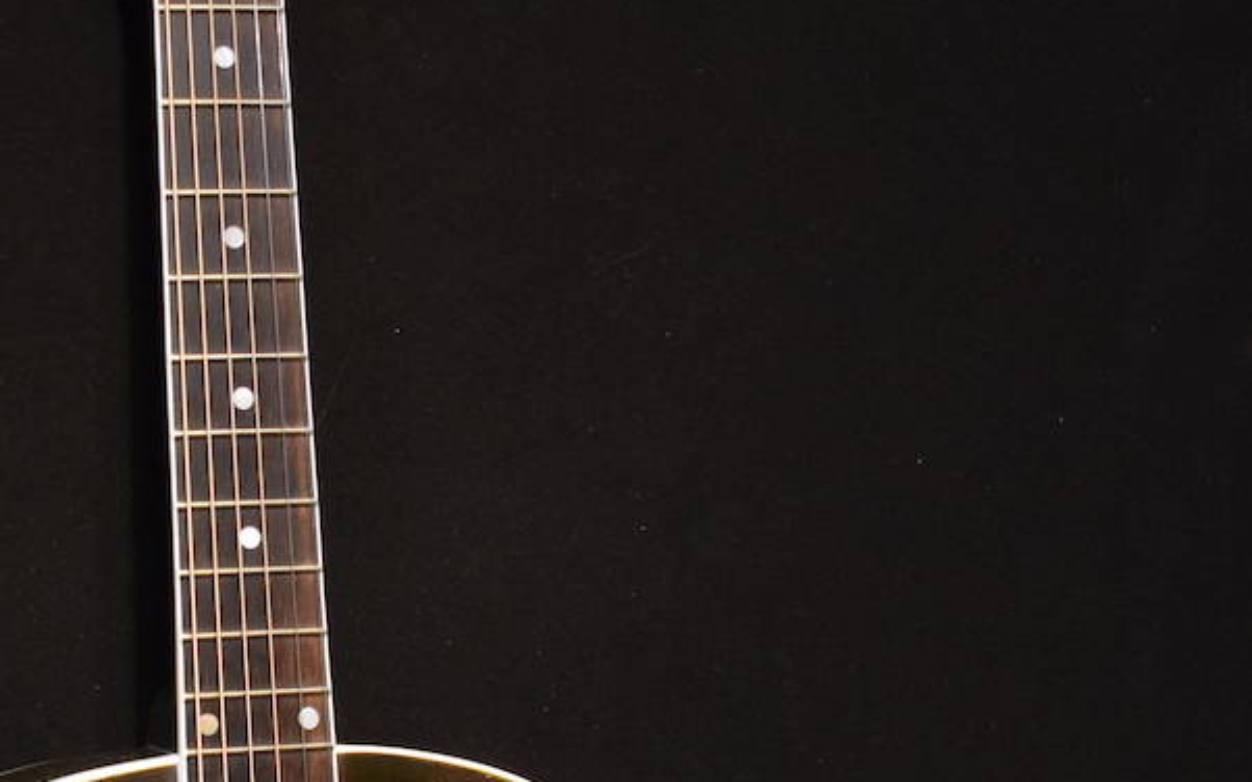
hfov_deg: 20.7
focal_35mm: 99
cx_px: 225
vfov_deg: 13.0
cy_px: 830
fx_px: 3377
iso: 3200
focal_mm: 26
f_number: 4
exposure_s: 1/20
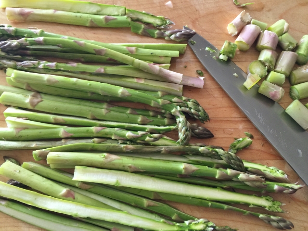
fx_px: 258
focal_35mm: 29
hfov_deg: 61.7
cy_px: 116
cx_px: 154
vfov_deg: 48.2
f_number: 2.2
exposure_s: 1/15
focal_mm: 4.15
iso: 50
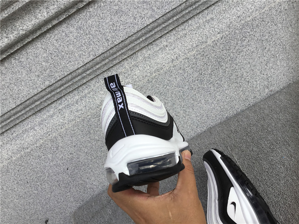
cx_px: 150
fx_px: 268
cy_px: 112
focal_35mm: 31
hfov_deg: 58.4
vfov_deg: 45.4
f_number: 2.4
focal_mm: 3.3
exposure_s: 1/679
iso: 25
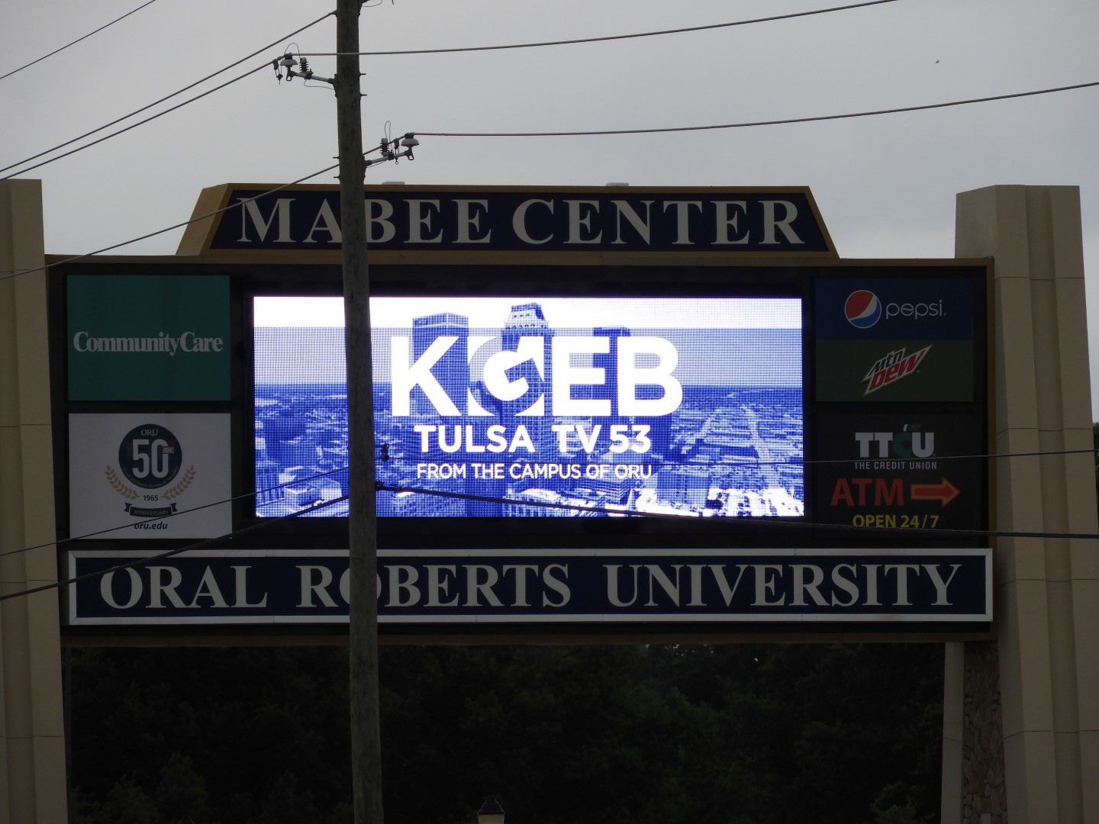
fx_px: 12699
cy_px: 412
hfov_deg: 5.0
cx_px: 550
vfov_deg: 3.7
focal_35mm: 400
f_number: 5.6
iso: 100
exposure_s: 1/125
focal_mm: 71.7
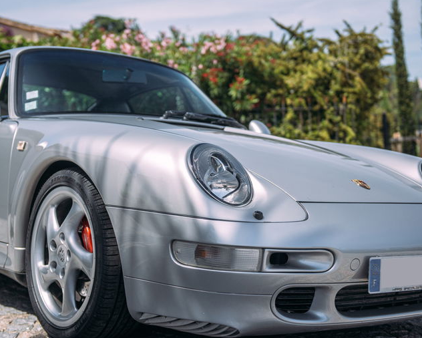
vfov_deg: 26.7
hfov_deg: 33.0
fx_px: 712
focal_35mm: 57
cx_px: 199
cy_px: 168
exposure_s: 1/1600
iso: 250
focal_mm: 50
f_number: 3.2
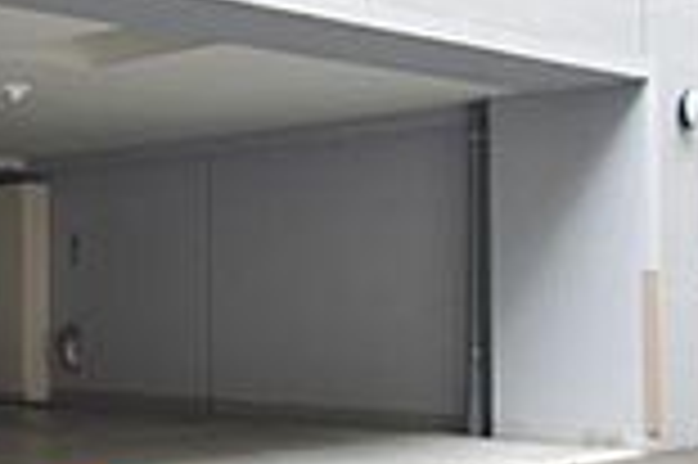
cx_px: -396
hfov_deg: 24.1
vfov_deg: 21.9
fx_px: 1201
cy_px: 257
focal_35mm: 62
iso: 100
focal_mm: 10
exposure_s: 1/30
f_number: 3.5
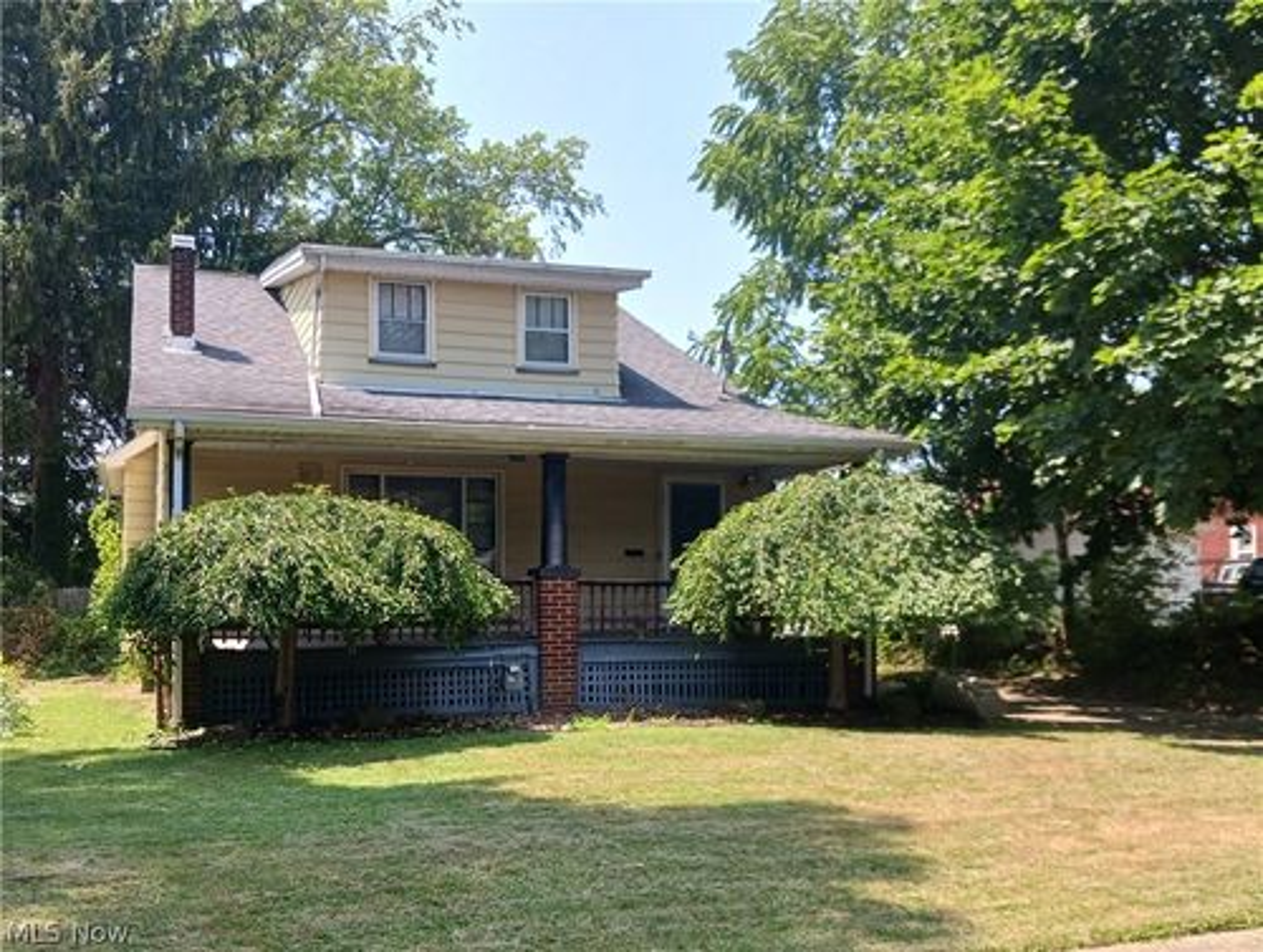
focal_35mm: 27
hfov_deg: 65.2
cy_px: 476
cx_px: 632
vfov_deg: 51.5
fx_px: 987
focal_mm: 4
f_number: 1.8
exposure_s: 1/123
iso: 20
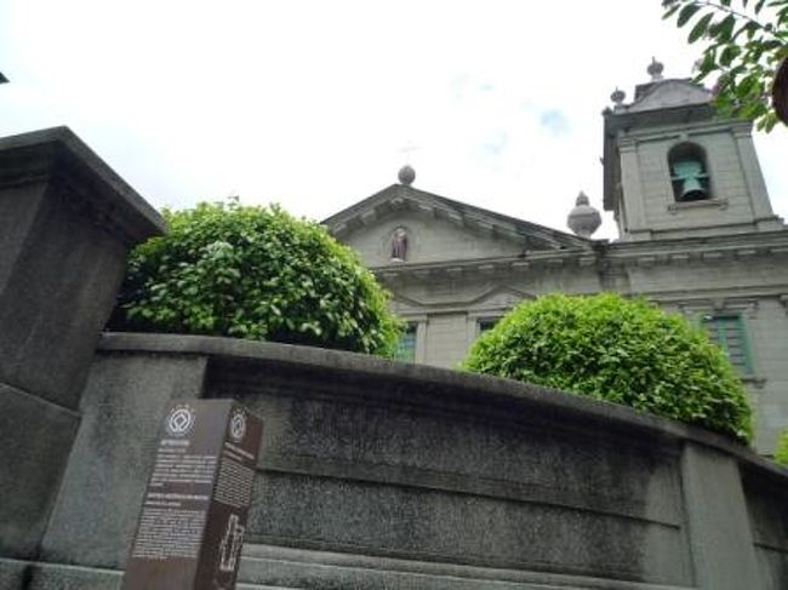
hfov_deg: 69.4
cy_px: 295
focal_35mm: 25
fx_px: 569
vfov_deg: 54.8
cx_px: 394
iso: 160
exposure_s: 1/640
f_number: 4
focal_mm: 4.4
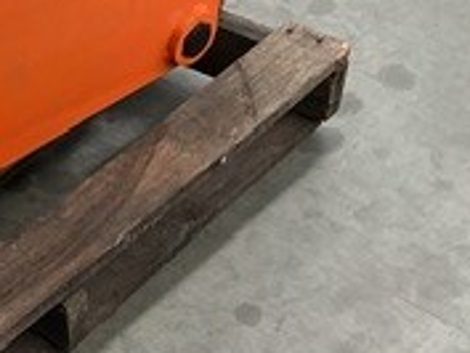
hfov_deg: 16.5
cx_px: -300
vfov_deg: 14.1
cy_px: 130
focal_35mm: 105
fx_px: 1427
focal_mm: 3
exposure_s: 1/60
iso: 40
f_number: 1.8
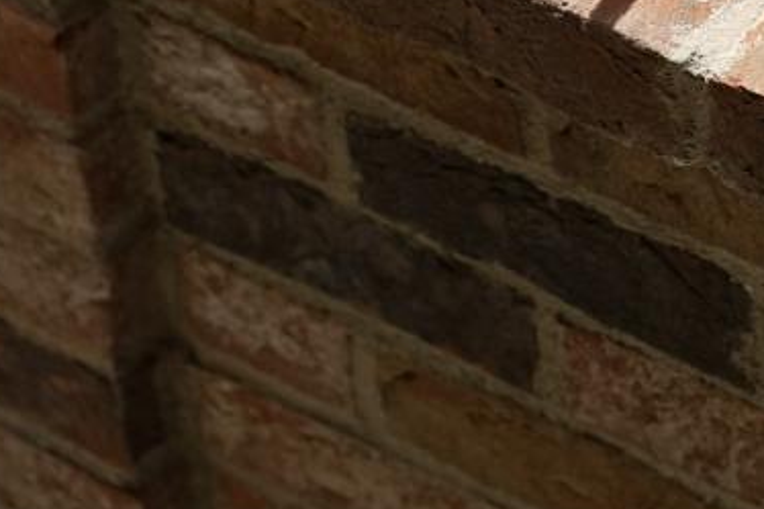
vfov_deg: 5.9
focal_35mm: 226
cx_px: 1246
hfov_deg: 8.8
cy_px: -548
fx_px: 4794
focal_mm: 44
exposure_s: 1/800
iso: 50
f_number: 2.8
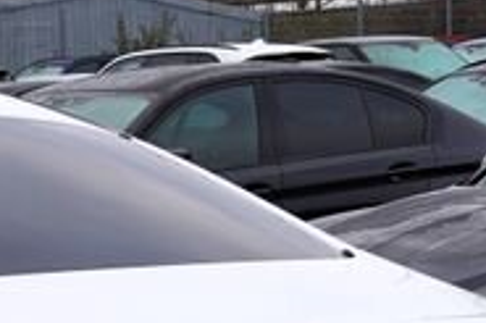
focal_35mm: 172
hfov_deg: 11.6
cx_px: -179
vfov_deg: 7.9
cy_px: 393
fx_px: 2320
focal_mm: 31
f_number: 5.6
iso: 100
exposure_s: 1/160
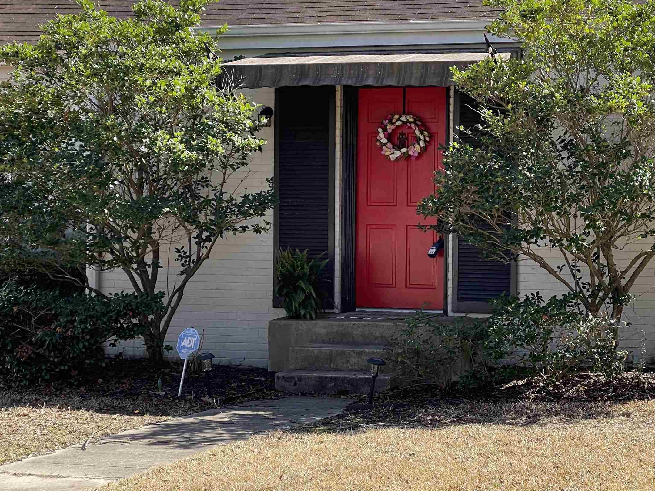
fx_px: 1722
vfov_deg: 16.2
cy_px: 195
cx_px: 410
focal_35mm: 91
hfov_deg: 21.5
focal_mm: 7.5
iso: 20
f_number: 2.2
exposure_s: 1/326
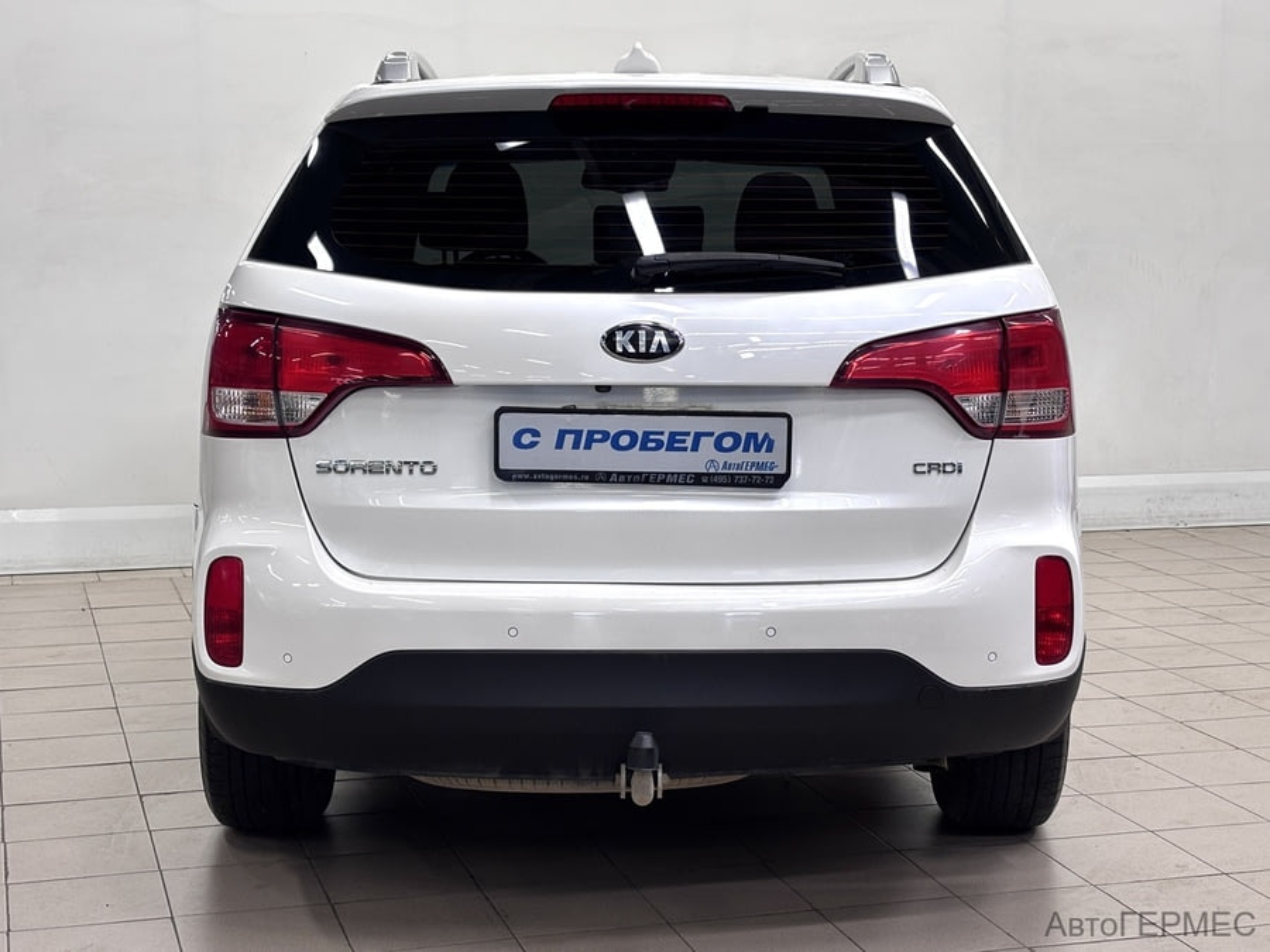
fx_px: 1908
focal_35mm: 52
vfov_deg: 28.0
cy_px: 476
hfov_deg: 36.8
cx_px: 635
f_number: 1.6
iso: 40
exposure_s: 1/50
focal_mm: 5.96
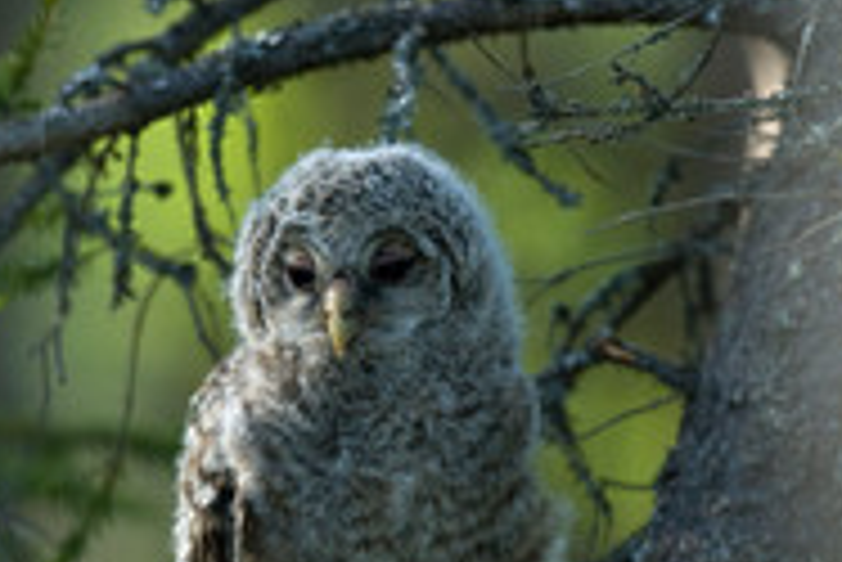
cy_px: 362
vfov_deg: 0.9
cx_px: 369
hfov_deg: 1.3
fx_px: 37591
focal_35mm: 1606
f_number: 4
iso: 400
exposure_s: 1/320
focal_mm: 500
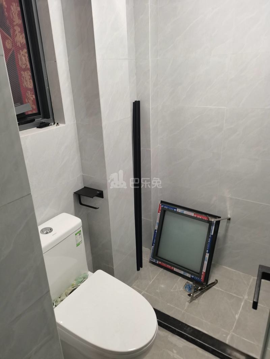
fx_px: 270
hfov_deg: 53.1
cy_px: 180
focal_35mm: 26
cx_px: 135
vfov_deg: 67.3
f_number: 1.8
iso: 400
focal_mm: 5.58
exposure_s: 1/50
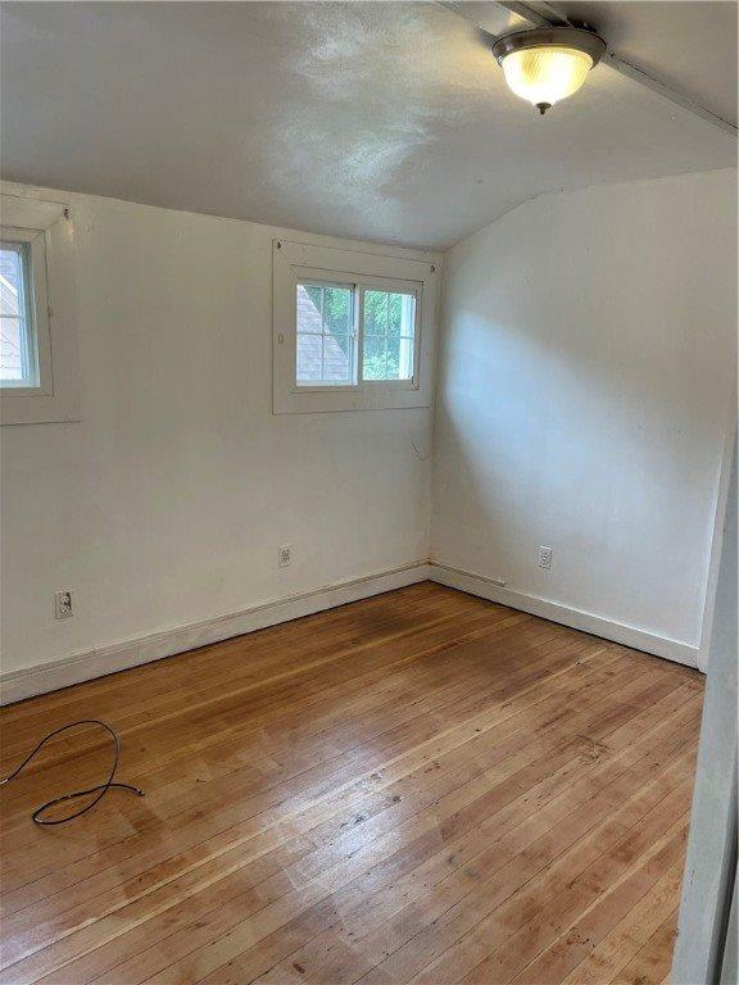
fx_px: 740
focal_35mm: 26
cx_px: 370
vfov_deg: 67.3
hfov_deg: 53.1
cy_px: 492
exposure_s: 1/120
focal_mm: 4.2
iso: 80
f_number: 1.6
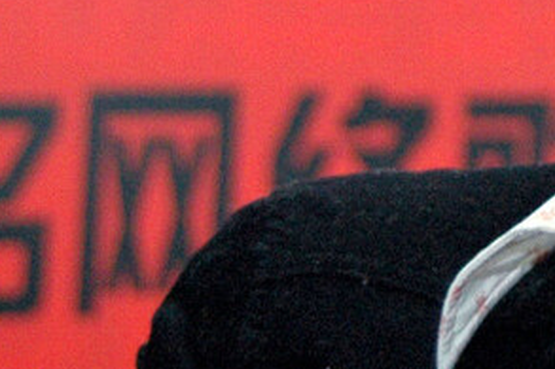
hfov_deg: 6.8
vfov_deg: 4.6
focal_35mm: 295
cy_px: -119
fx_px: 4545
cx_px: 941
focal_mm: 48
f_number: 4.2
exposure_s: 1/80
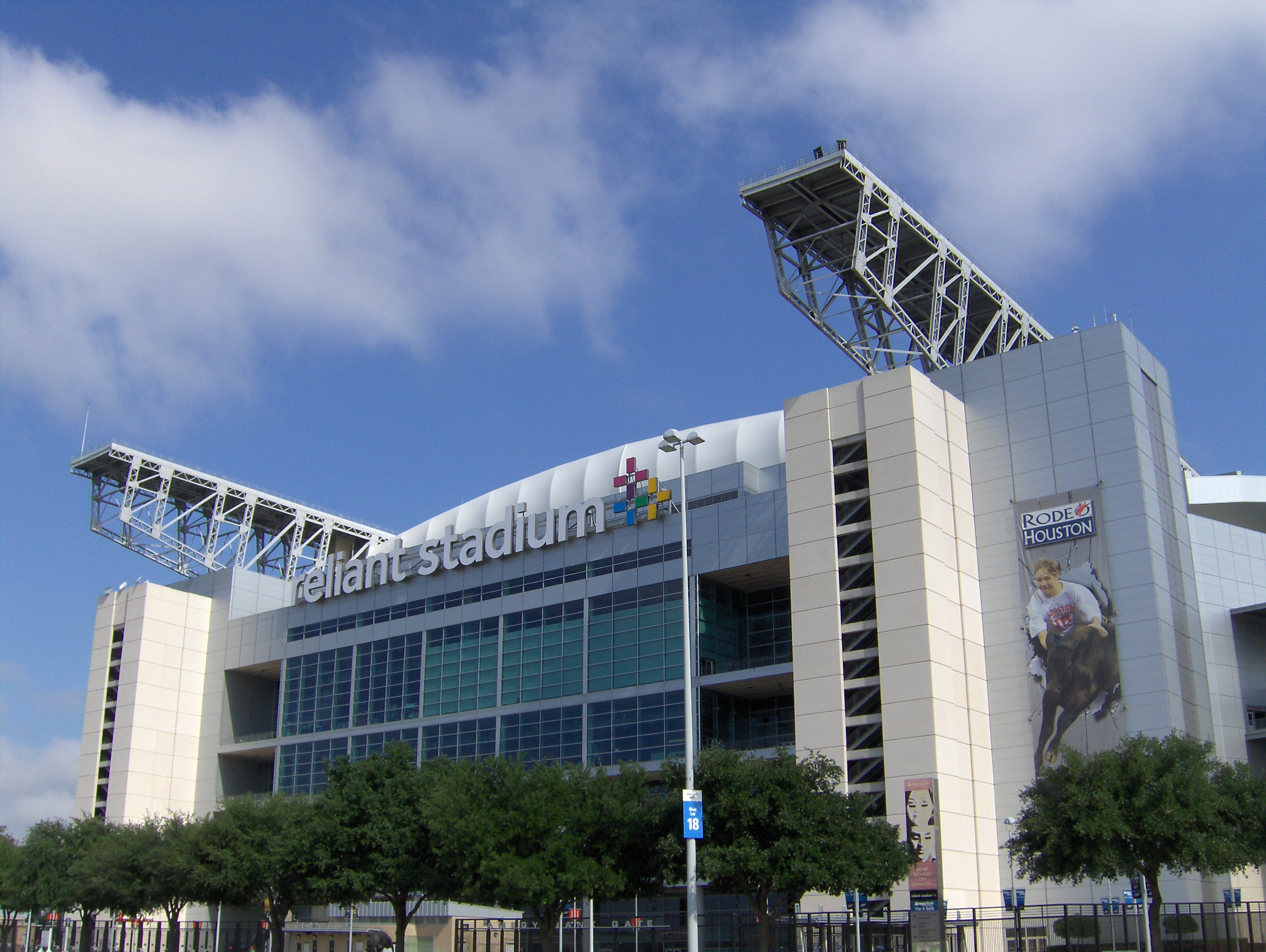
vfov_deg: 40.8
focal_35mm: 35
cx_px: 633
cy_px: 476
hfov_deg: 52.6
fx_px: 1282
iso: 100
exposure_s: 1/459
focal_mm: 7.5
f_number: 6.9
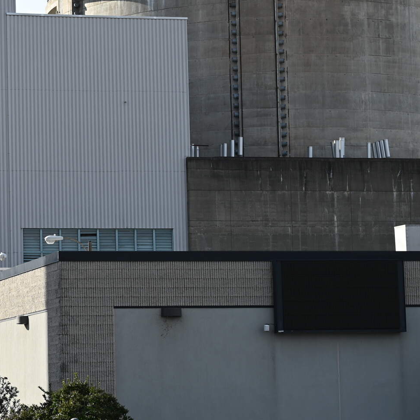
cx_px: -10
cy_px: 219
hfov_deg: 13.0
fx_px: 1812
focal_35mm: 132
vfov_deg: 13.2
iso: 100
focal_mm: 50
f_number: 3.5
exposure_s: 1/1000
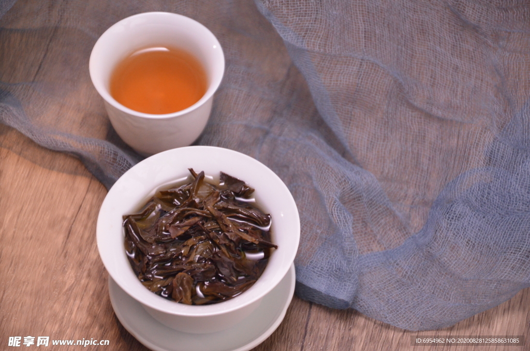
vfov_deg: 8.7
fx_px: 2314
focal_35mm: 158
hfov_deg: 13.1
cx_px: 265
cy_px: 176
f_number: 5.6
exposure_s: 1/50
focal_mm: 105
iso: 2000
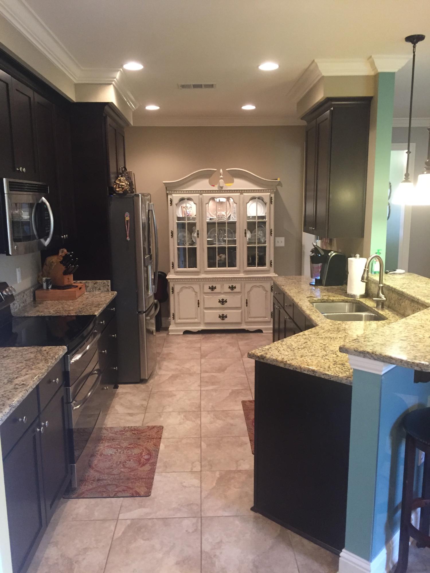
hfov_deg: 48.2
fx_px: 480
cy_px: 286
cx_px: 215
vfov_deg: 61.7
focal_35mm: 29
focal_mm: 4.15
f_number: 2.2
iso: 250
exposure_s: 1/24
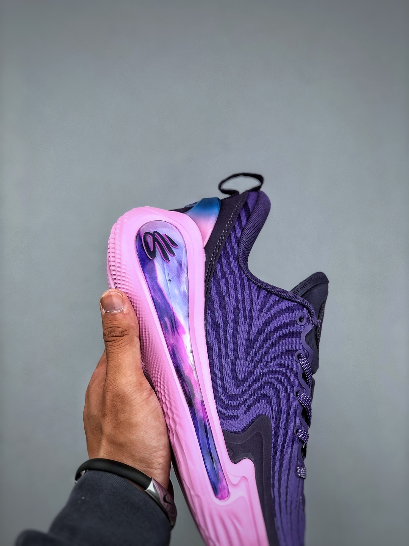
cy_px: 273
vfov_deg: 33.8
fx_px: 898
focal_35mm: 57
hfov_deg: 25.7
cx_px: 204
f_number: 2.8
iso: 25
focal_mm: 6.6
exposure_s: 1/50
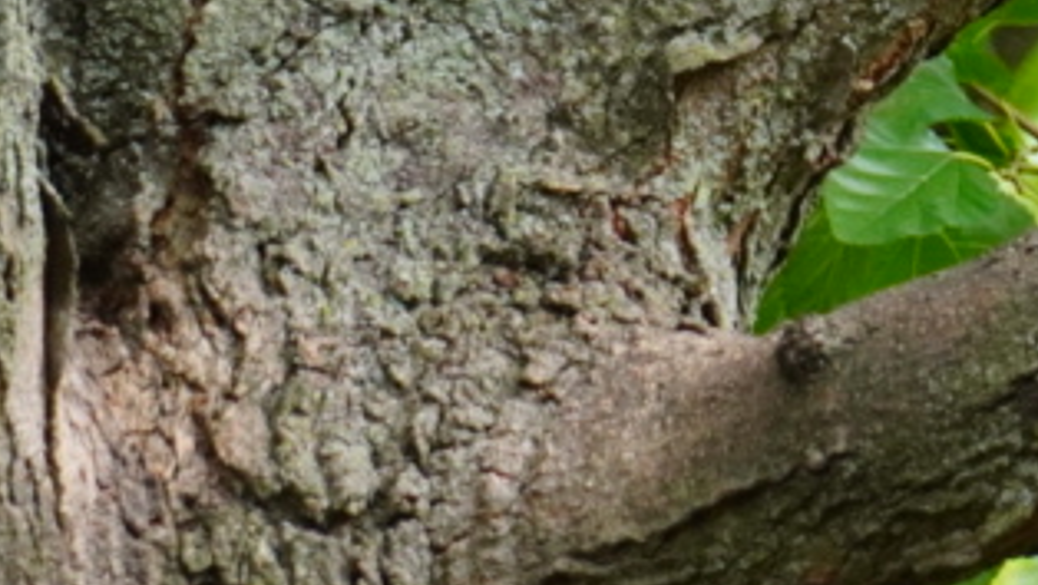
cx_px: 1058
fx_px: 30063
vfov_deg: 1.1
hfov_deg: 2.0
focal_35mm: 1092
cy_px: -916
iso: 800
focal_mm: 135
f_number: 5.6
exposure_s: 1/250
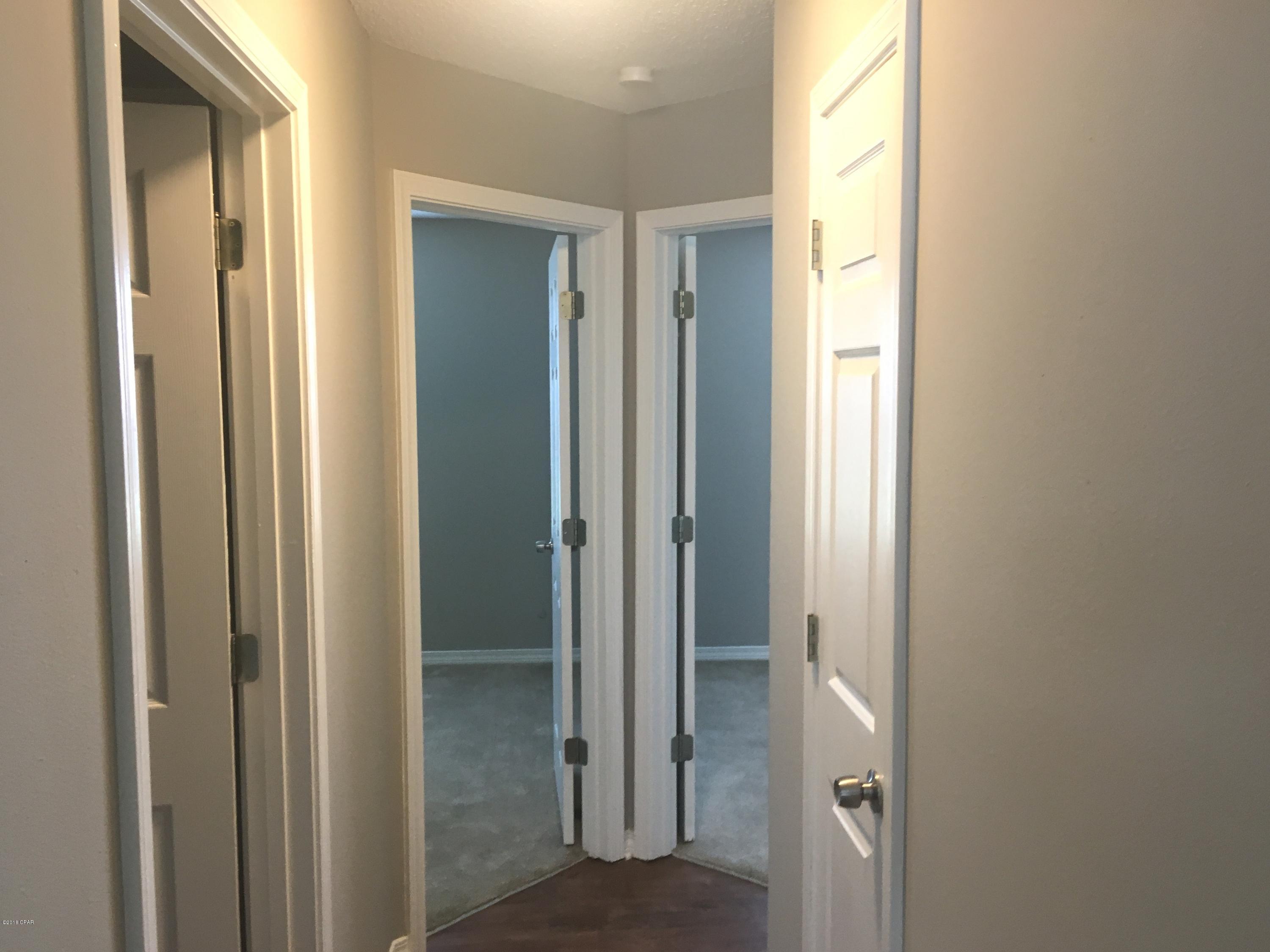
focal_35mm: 29
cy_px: 476
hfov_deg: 61.7
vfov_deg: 48.2
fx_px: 1064
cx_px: 635
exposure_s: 1/30
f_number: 2.2
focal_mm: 4.15
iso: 80
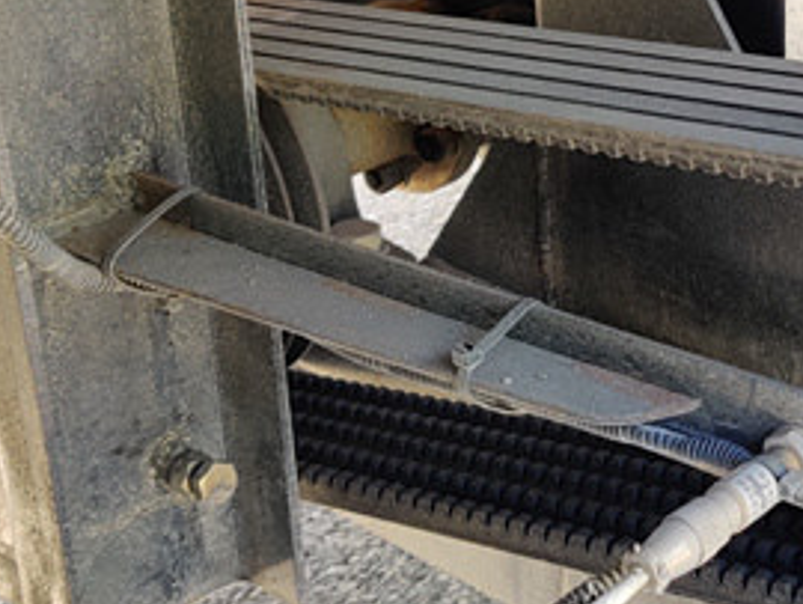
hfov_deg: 22.8
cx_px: 904
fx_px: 1857
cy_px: 119
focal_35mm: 80
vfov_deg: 18.3
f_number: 1.65
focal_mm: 4.75
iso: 125
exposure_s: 1/50
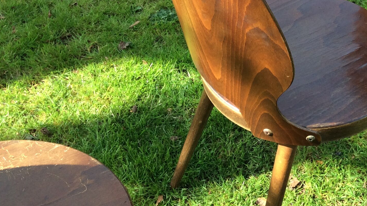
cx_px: 297
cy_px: 65
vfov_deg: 19.1
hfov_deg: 32.4
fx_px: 613
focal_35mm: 63
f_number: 2.4
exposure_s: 1/220
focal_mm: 3.3
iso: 32
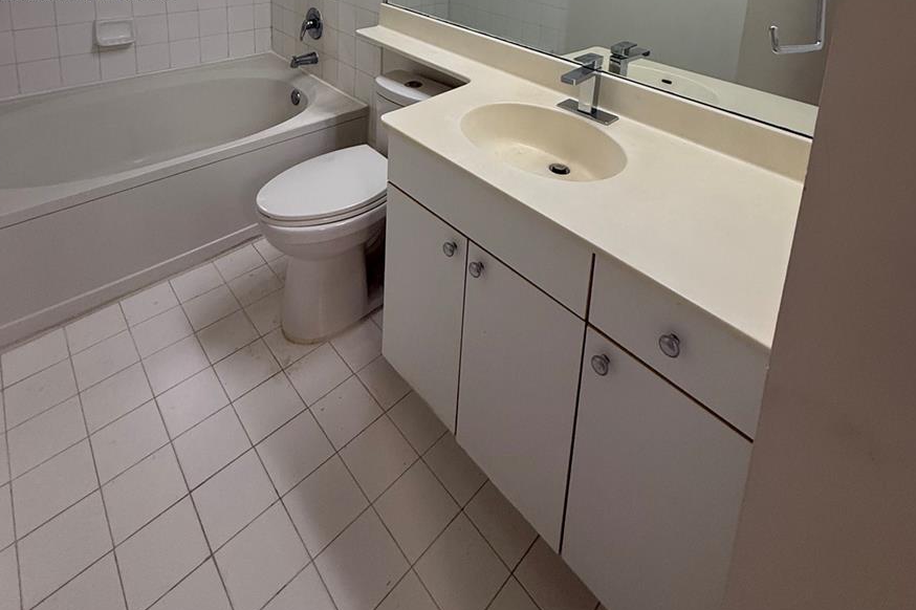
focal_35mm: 20
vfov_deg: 49.8
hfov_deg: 84.0
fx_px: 509
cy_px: -5
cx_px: 455
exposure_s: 1/120
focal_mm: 2.22
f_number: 2.2
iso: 200
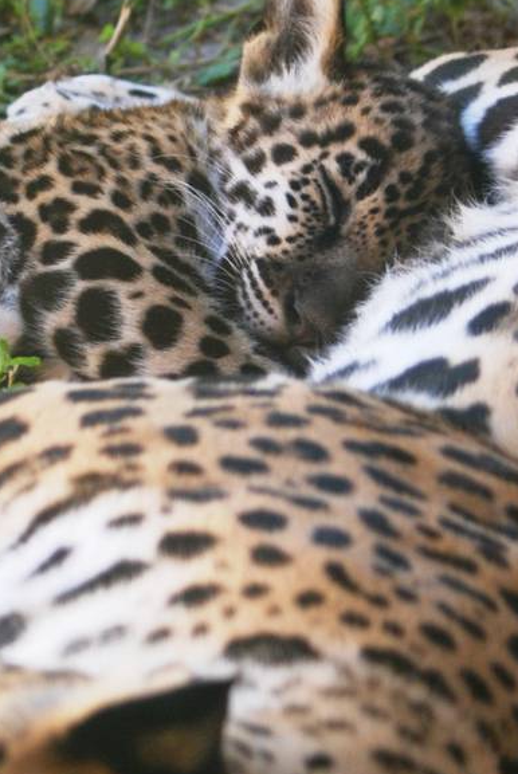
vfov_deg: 7.1
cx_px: -62
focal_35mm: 291
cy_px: 451
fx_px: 6265
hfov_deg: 4.7
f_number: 4
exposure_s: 1/40
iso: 400
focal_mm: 70
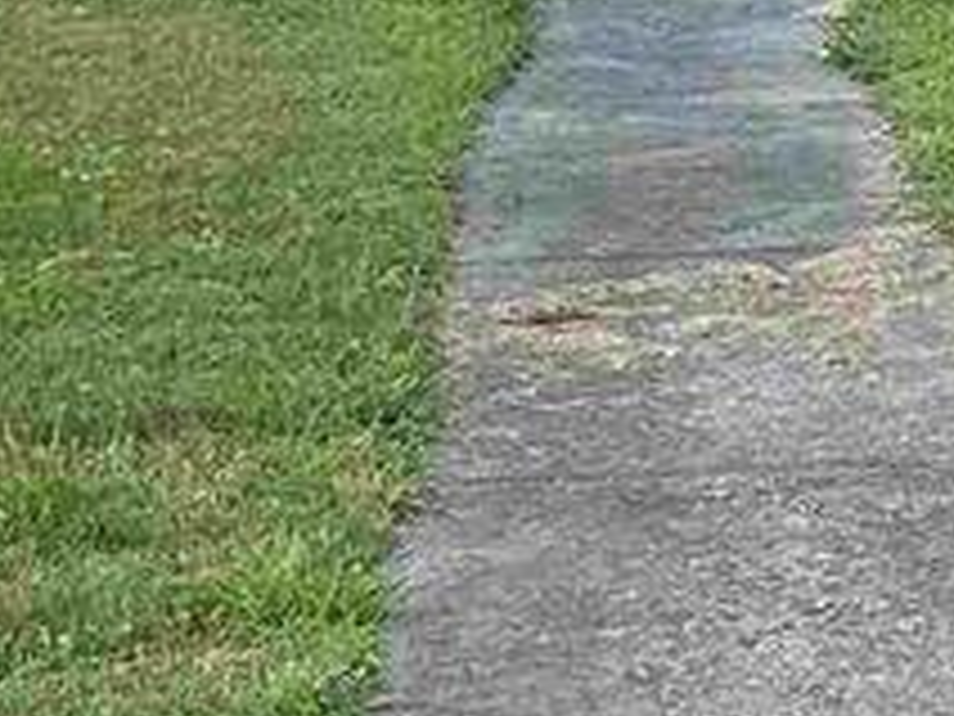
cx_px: 1688
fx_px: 4878
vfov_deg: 8.2
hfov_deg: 10.5
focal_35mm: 177
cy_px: -333
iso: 64
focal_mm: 5.7
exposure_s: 1/139
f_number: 1.5
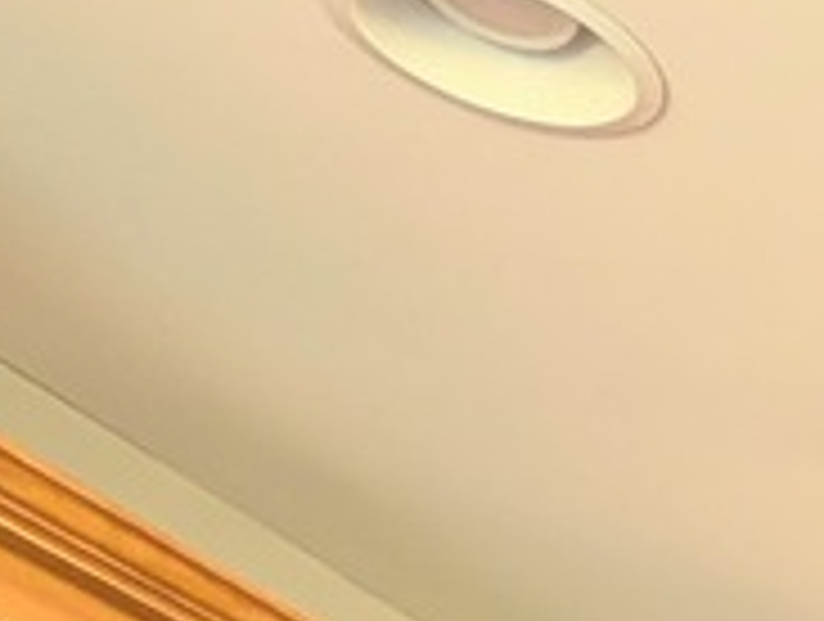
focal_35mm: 94
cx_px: 2229
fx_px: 2242
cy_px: 1548
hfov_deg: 12.8
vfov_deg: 12.2
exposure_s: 1/24
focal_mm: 2.02
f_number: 1.7
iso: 57
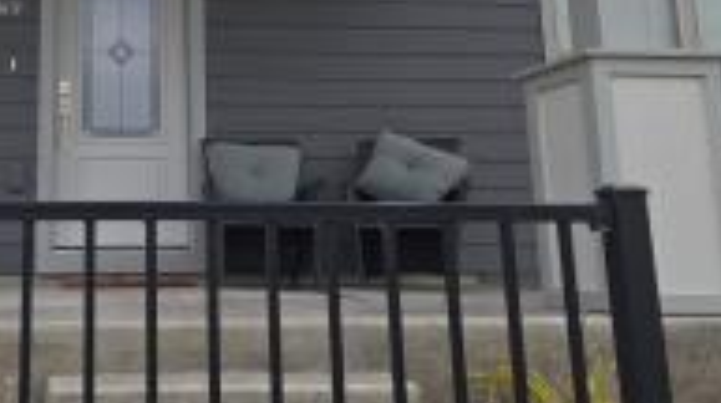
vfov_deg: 22.4
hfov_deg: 37.9
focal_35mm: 52
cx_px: 108
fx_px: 993
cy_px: 37
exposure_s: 1/562
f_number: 1.8
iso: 25
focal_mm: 5.4
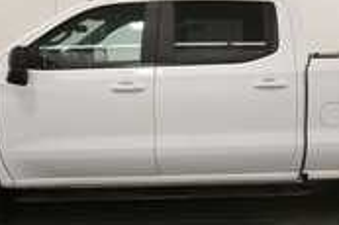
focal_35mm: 44
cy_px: 112
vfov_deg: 30.5
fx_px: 414
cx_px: 212
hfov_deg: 44.2
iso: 640
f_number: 5
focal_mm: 13
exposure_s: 1/250
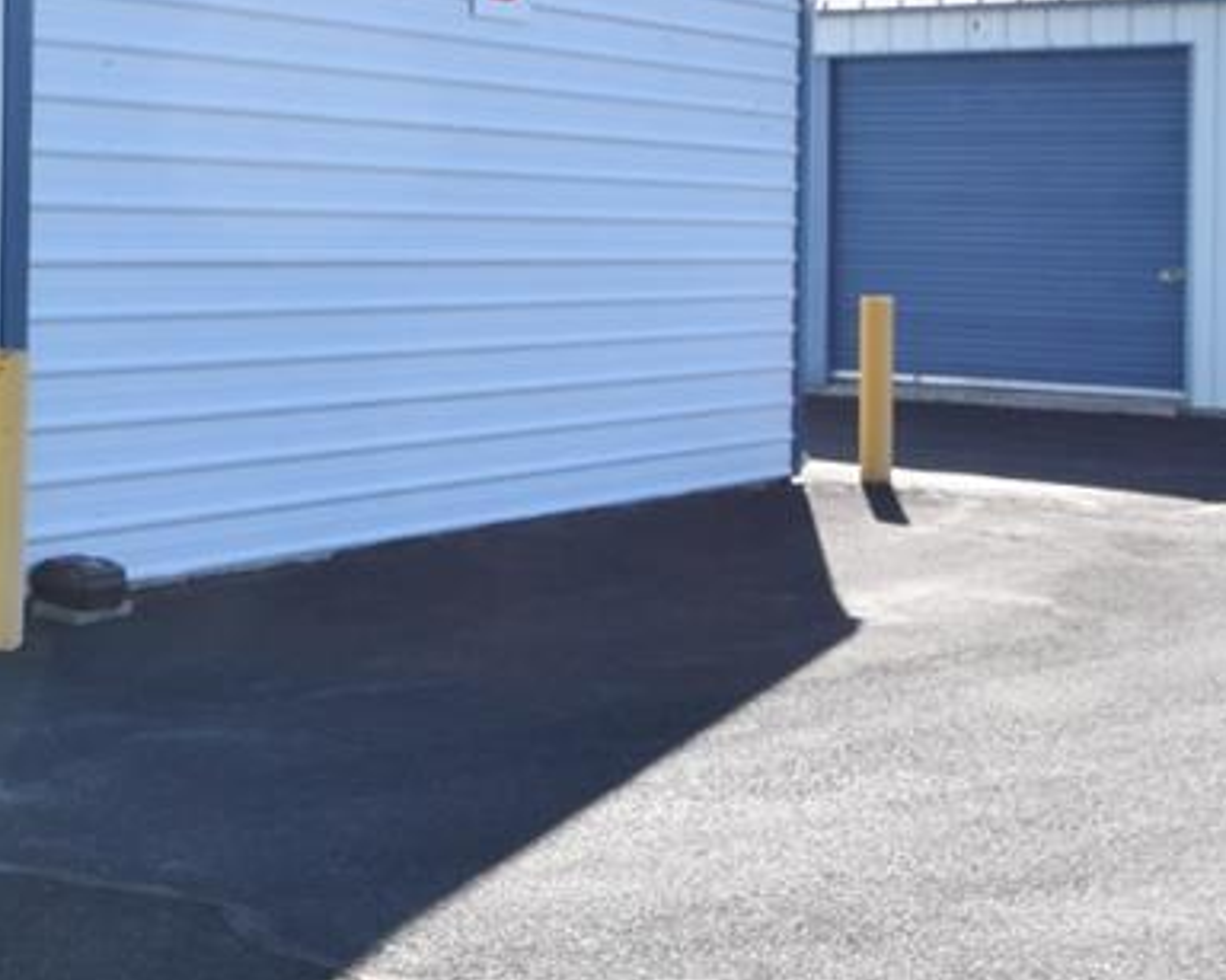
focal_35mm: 66
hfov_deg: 26.1
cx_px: -192
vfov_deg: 22.9
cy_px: 230
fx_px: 2394
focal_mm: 12
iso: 200
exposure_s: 1/250
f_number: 8
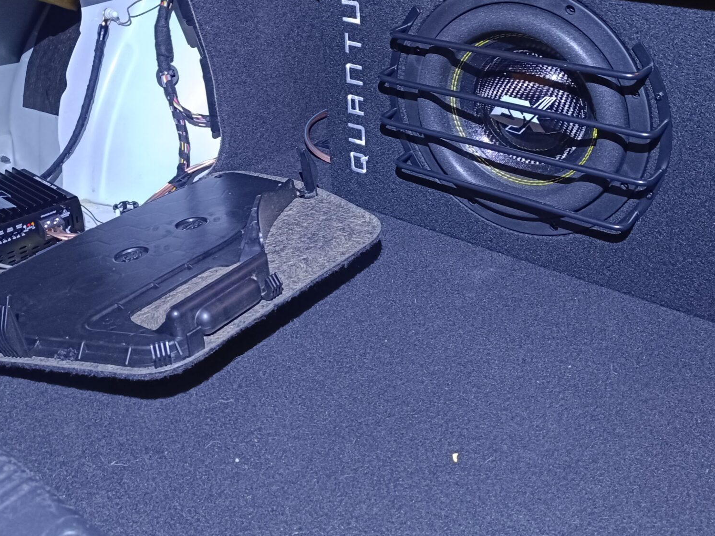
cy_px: 137
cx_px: 383
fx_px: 847
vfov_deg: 34.4
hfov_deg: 45.7
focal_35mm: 41
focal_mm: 5.59
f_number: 1.88
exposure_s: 1/25
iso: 796
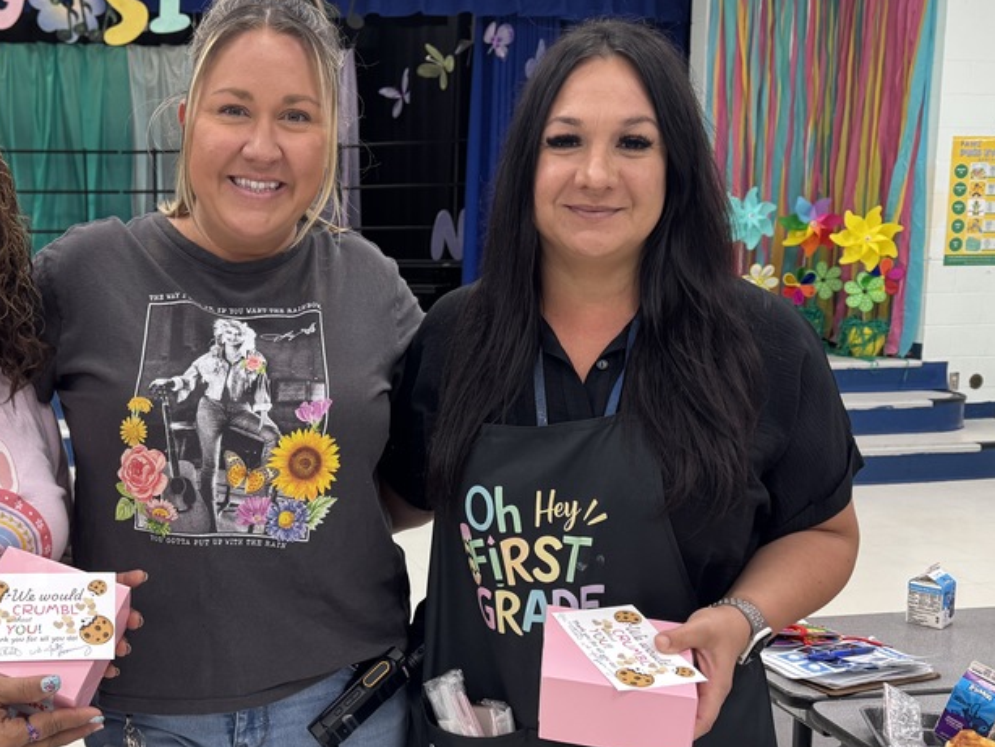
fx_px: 1150
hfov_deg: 45.2
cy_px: 402
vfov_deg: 36.0
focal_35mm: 40
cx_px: 250
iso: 200
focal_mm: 6.76
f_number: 1.78
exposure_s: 1/120
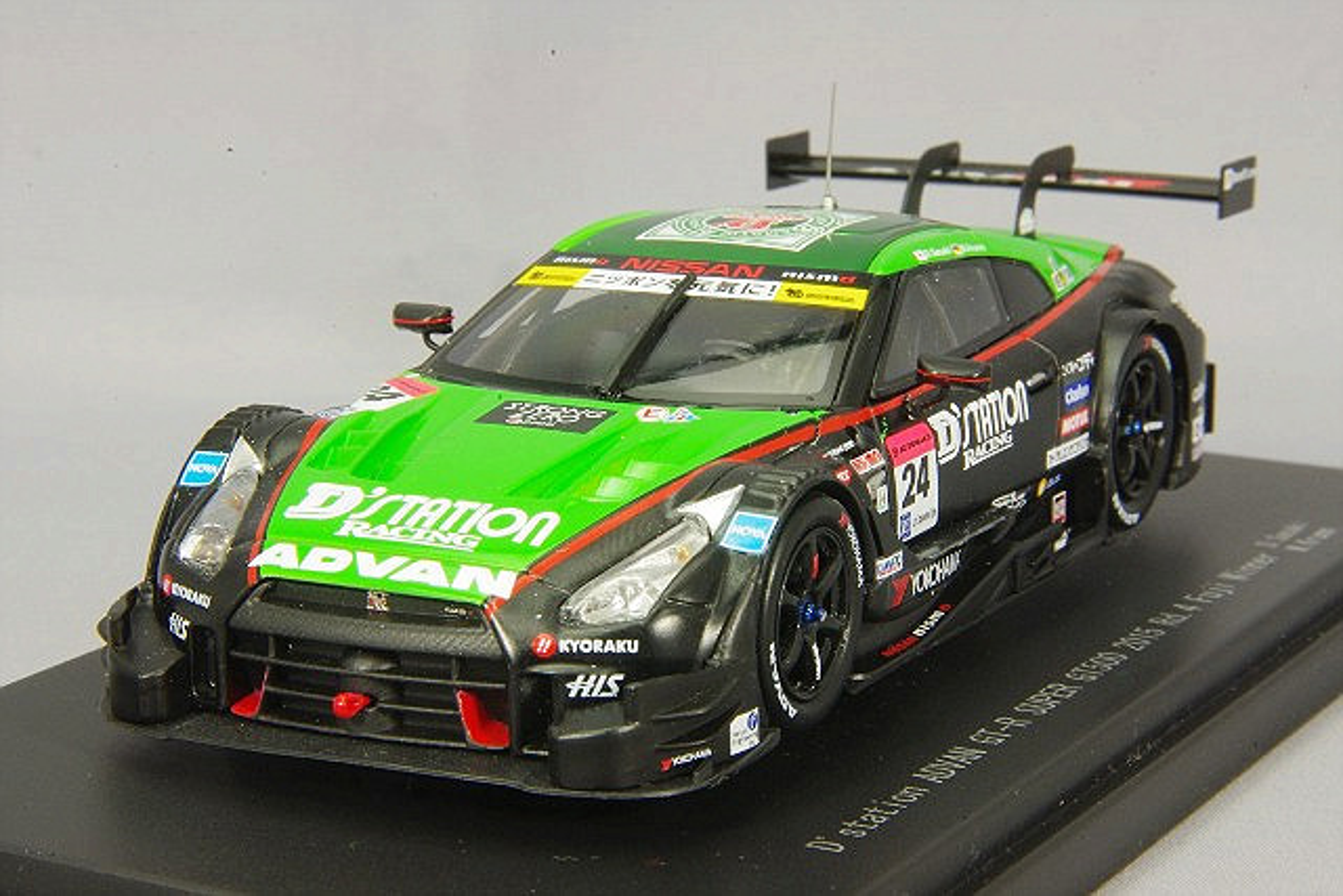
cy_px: 448
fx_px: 4179
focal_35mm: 112
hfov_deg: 18.3
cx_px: 672
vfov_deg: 12.2
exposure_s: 1
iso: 400
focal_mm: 75
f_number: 32
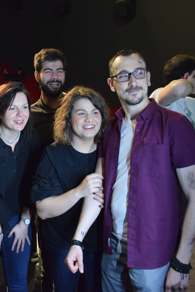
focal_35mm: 48
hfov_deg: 27.3
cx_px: 25
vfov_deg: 41.3
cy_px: 146
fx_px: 388
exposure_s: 1/60
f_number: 3.8
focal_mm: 21
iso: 6400
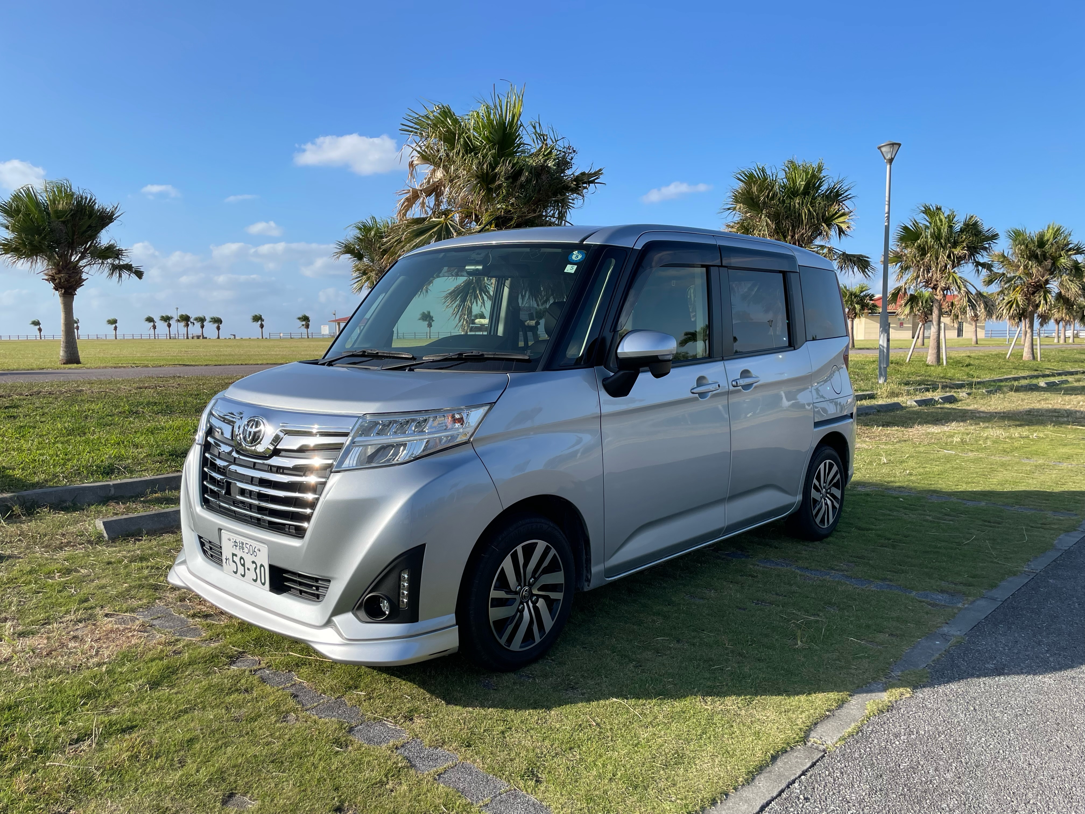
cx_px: 542
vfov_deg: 53.1
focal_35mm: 26
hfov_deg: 67.3
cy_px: 407
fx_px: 815
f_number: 1.6
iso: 32
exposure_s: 1/2882
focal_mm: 4.2
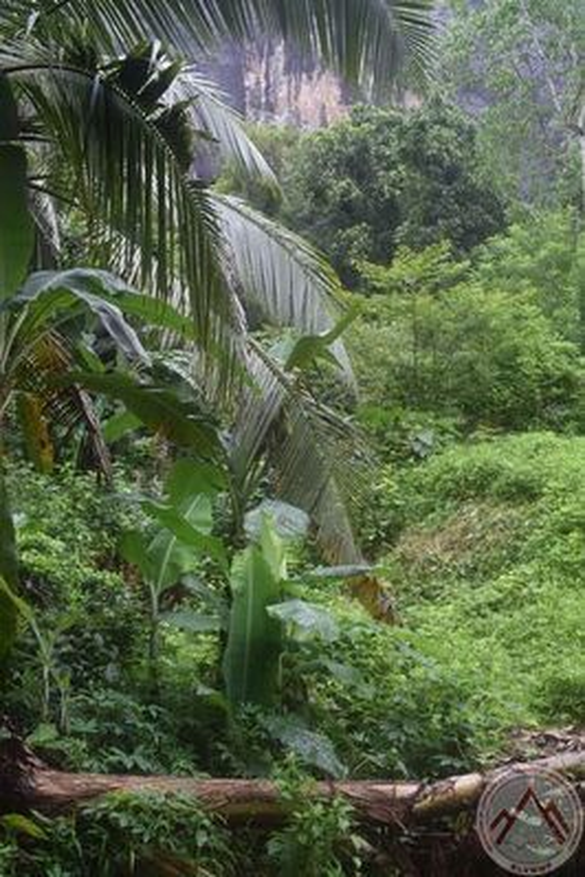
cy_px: 438
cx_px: 292
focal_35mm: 38
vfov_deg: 51.3
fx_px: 914
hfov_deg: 35.5
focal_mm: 25
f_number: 7.1
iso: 400
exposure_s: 1/200
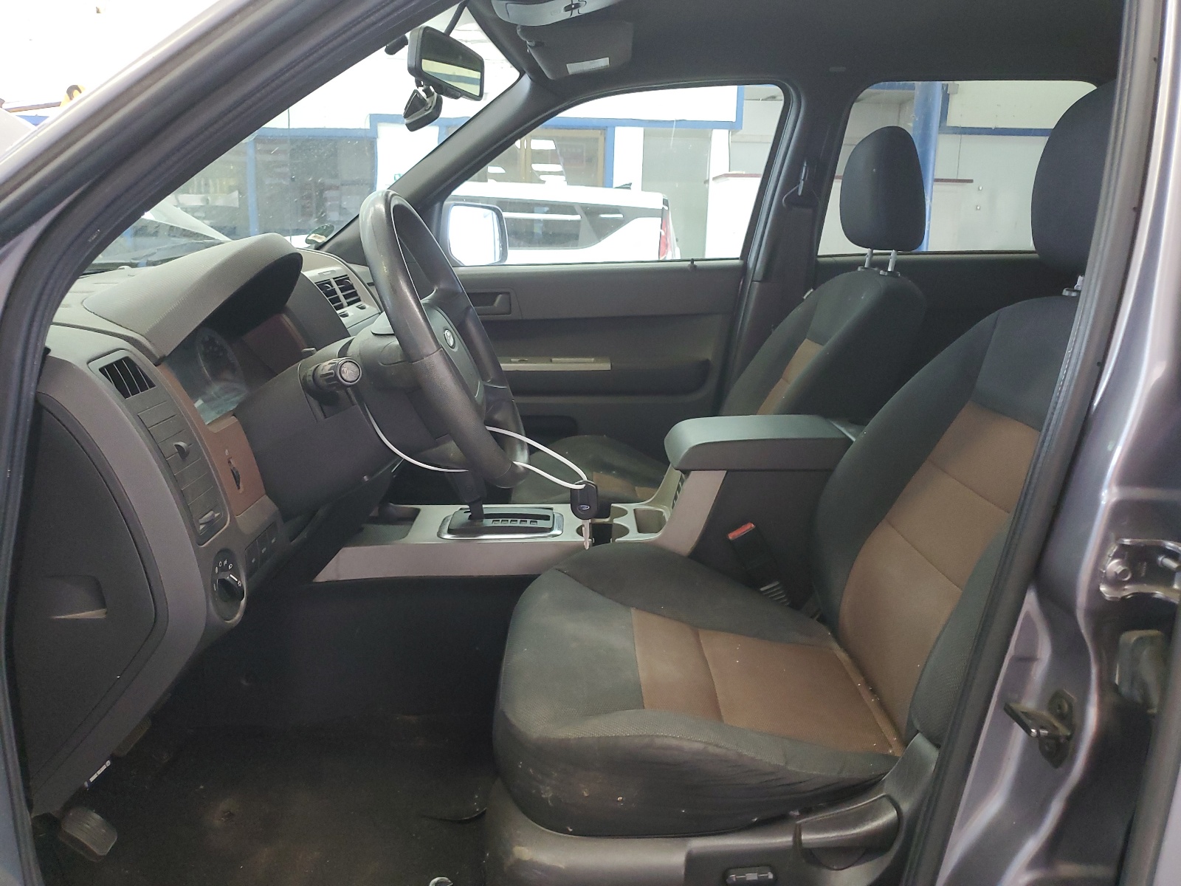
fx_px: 887
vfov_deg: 53.1
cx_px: 590
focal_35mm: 26
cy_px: 443
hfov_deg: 67.3
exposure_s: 1/60.2
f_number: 1.5
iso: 197
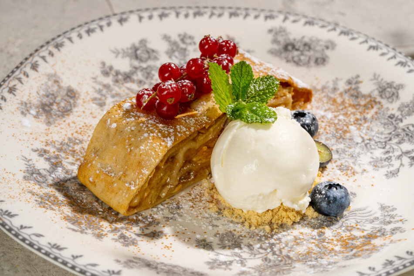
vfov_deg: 15.2
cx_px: 207
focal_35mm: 90
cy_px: 138
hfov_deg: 22.6
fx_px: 1035
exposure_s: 1/160
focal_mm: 90
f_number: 10
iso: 100
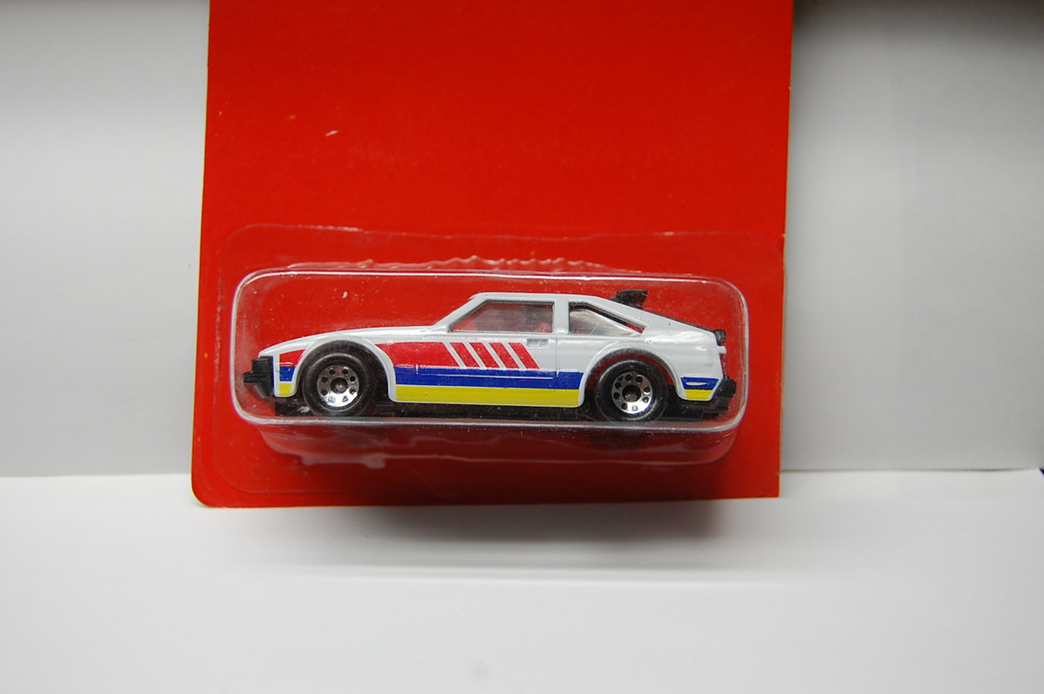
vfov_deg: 28.0
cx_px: 522
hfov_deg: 41.1
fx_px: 1391
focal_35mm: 48
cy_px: 347
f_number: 4.5
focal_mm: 32
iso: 400
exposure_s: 1/40
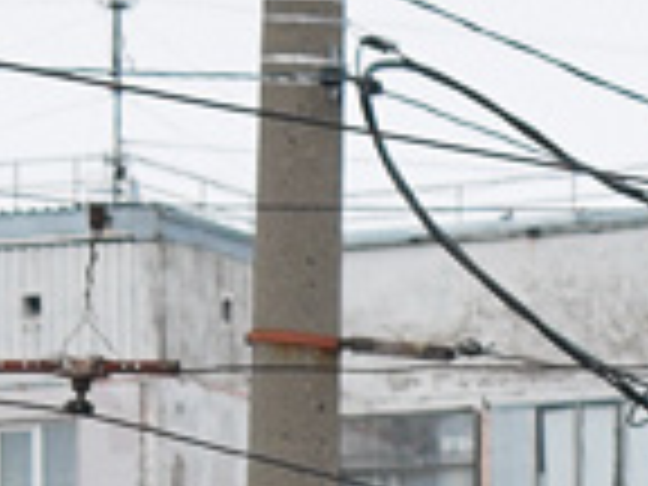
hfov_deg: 3.0
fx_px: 12393
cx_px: 1580
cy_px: 1620
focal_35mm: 662
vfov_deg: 2.2
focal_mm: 55
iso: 220
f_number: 8
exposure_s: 1/250
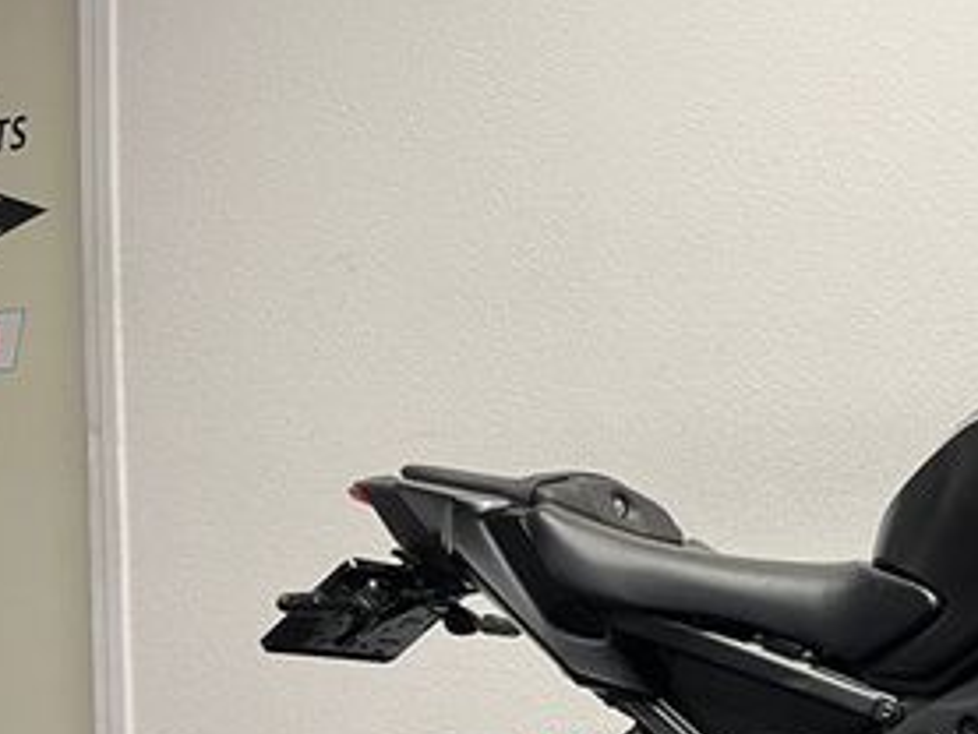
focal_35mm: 60
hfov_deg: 28.8
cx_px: 1105
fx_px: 1696
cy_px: 752
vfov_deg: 23.3
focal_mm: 5.1
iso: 80
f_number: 1.6
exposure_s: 1/50
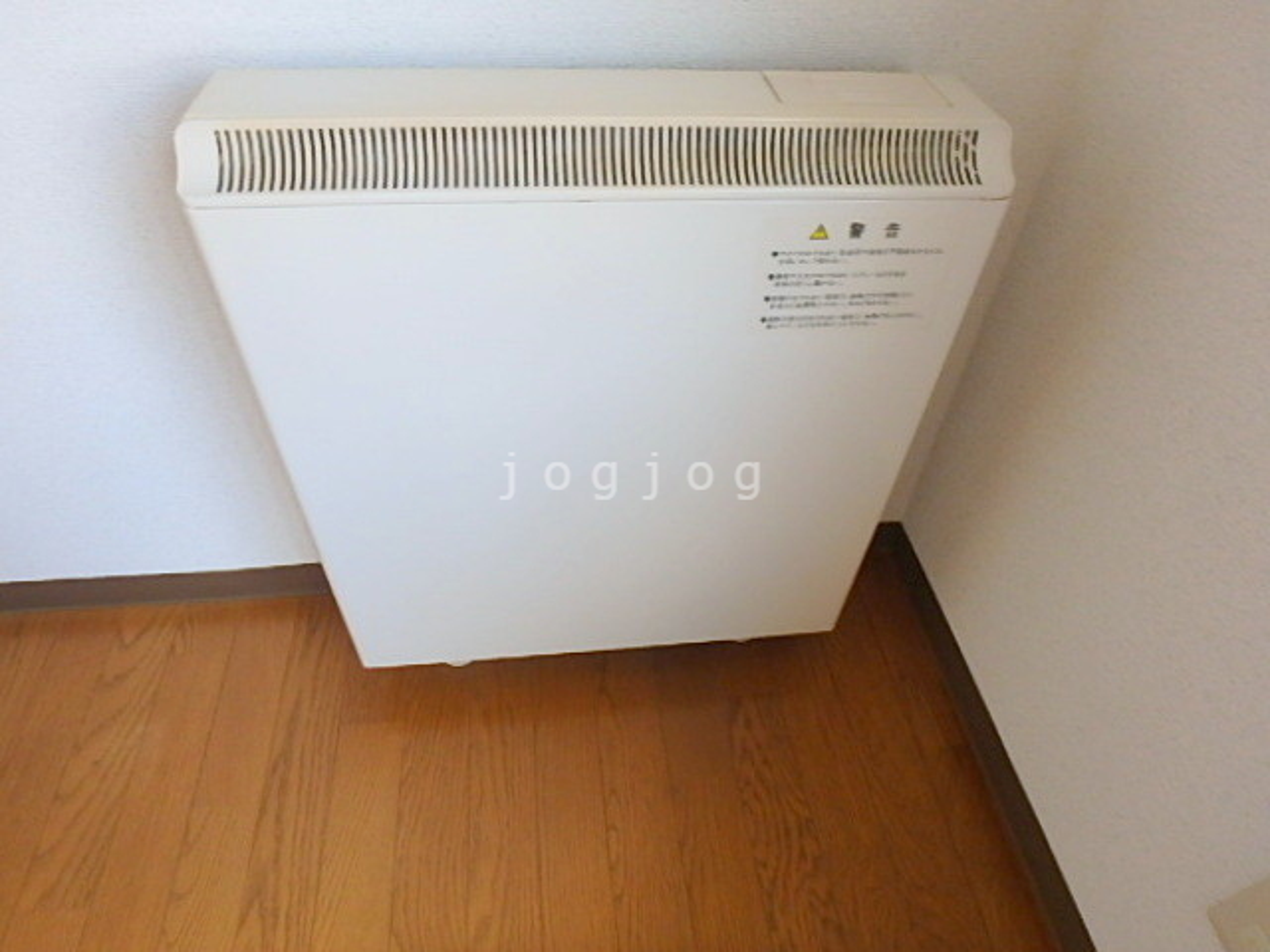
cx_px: 635
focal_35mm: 21
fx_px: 770
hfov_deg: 79.0
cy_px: 476
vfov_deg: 63.4
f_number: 3.5
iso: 250
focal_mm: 3.7
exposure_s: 1/30
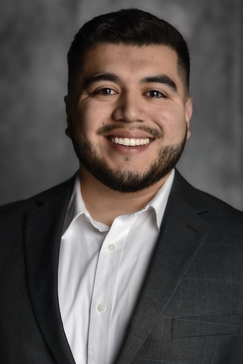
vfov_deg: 23.9
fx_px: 859
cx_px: 122
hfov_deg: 16.1
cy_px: 182
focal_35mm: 85
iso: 160
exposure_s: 1/200
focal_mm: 85
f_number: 2
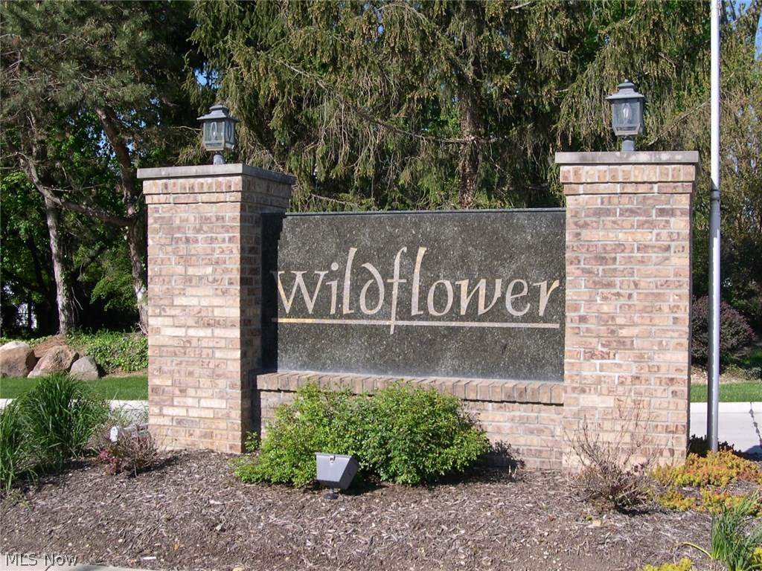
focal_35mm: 42
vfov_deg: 34.3
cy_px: 286
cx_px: 381
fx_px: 925
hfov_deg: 44.8
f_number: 8
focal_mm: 9
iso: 100
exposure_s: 1/118
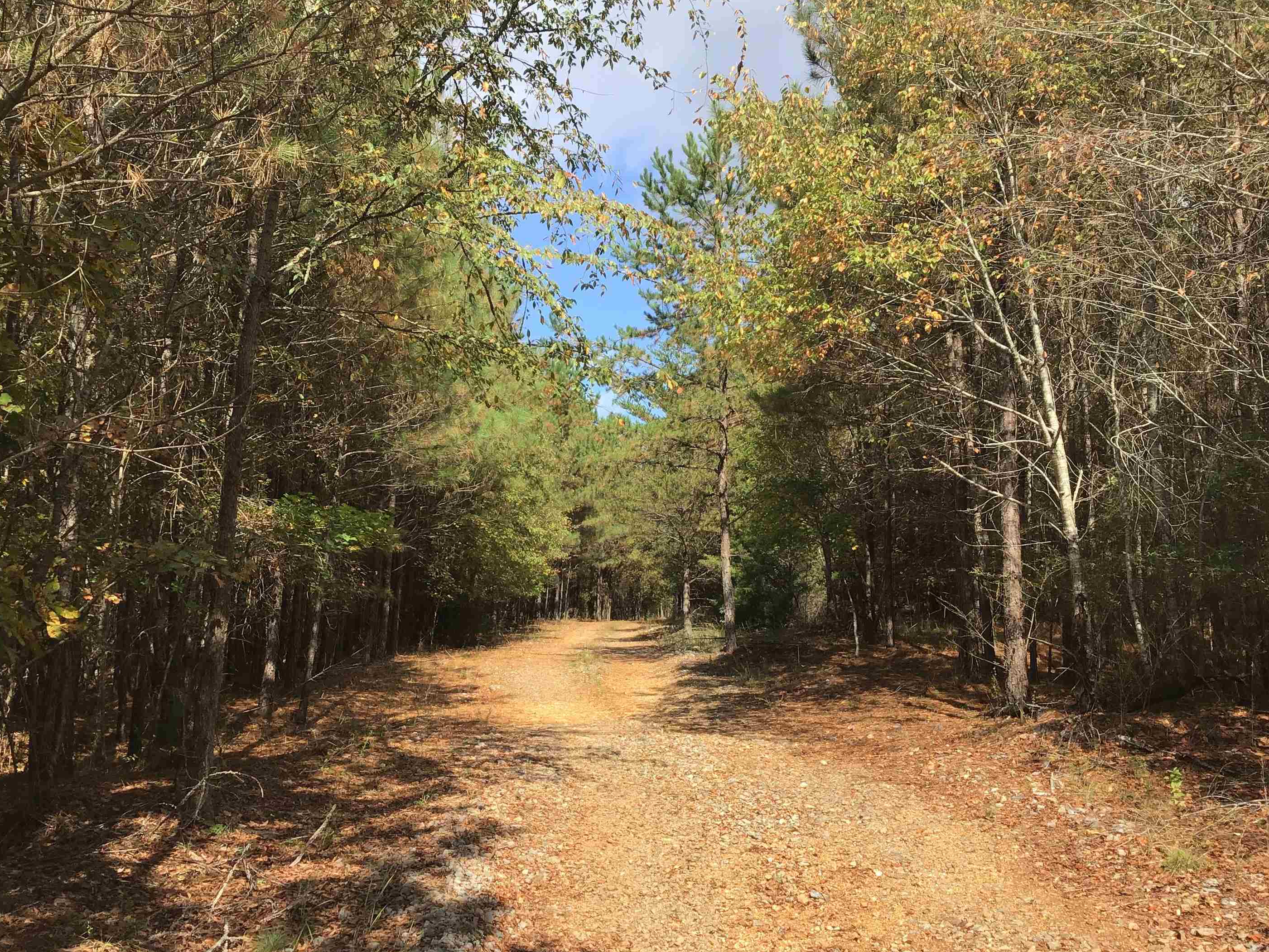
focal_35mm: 34
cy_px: 499
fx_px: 1246
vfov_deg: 41.8
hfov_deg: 53.9
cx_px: 598
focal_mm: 3.3
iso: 25
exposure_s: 1/604
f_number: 2.4
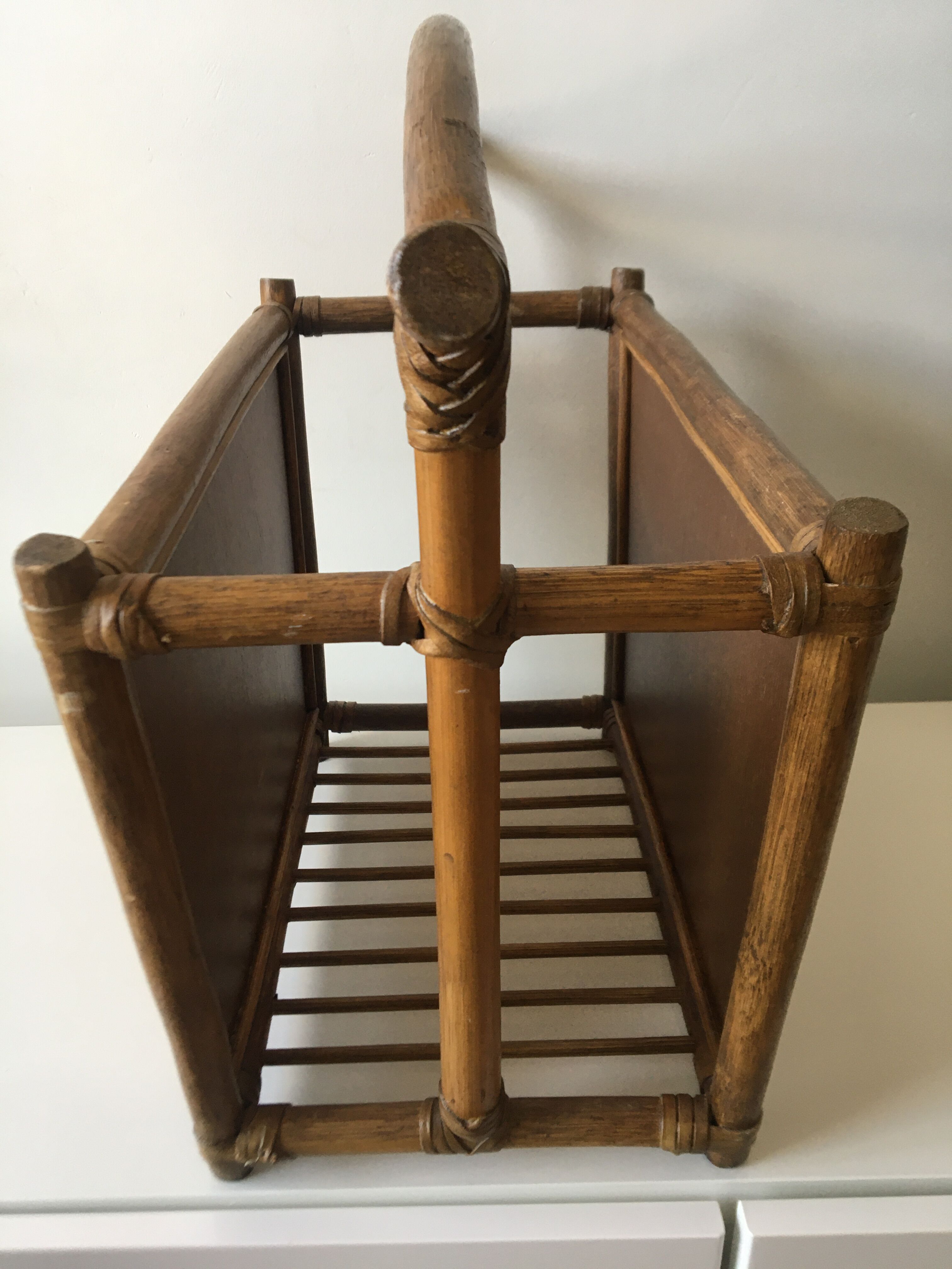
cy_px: 634
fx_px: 1063
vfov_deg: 61.7
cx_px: 476
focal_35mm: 29
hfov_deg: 48.2
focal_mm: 4.15
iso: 40
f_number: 2.2
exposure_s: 1/33
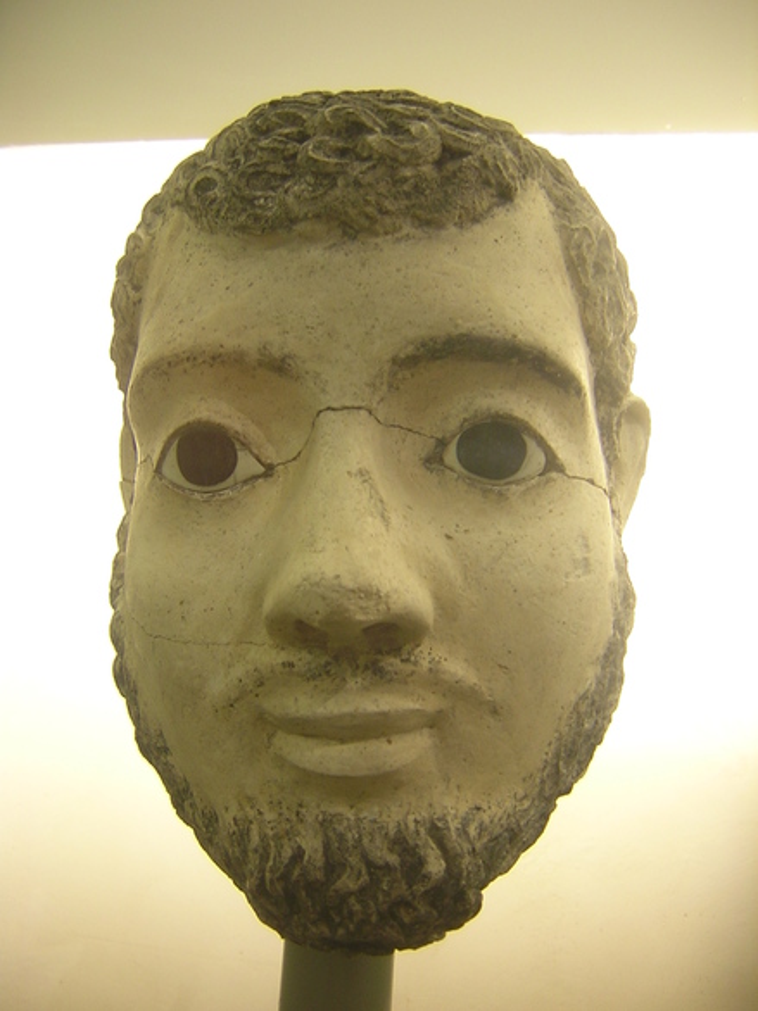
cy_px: 506
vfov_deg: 51.4
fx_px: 1052
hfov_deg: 39.6
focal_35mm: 36
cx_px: 379
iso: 126
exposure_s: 1/3.4
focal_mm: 4.7
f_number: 2.6
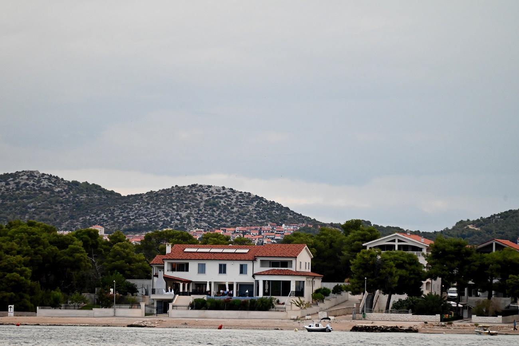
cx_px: 260
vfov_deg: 4.9
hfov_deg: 7.4
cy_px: 173
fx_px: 4037
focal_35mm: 280
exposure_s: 1/500
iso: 3200
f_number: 5.6
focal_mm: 280
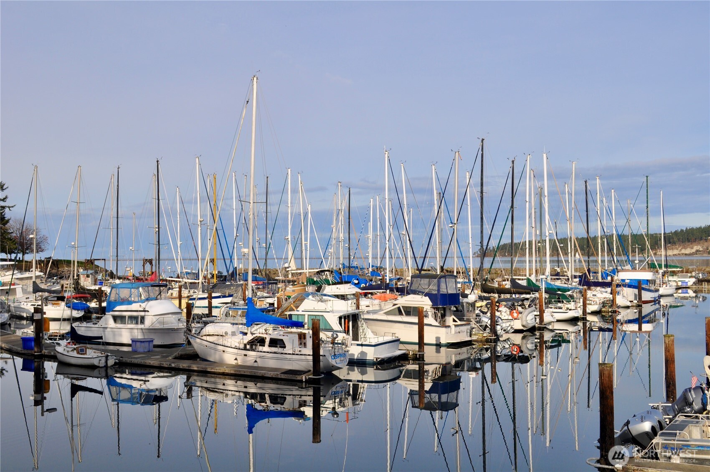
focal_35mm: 39
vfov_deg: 34.1
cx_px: 355
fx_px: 768
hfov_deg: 49.6
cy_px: 236
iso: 200
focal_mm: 26
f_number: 10
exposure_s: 1/400
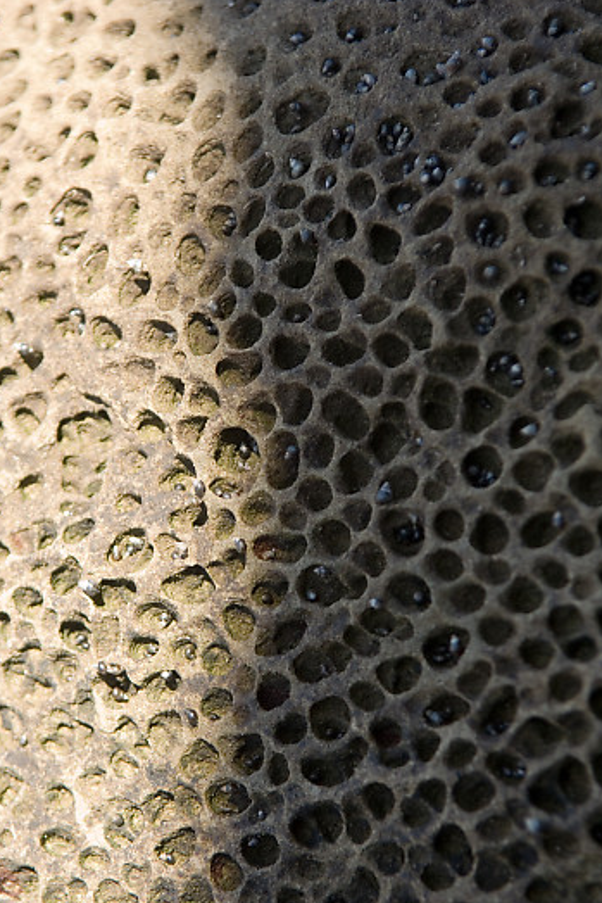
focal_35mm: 95
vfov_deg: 21.5
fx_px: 2370
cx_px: 280
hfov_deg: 14.5
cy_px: 511
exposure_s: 1/180
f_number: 4
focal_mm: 55
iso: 100
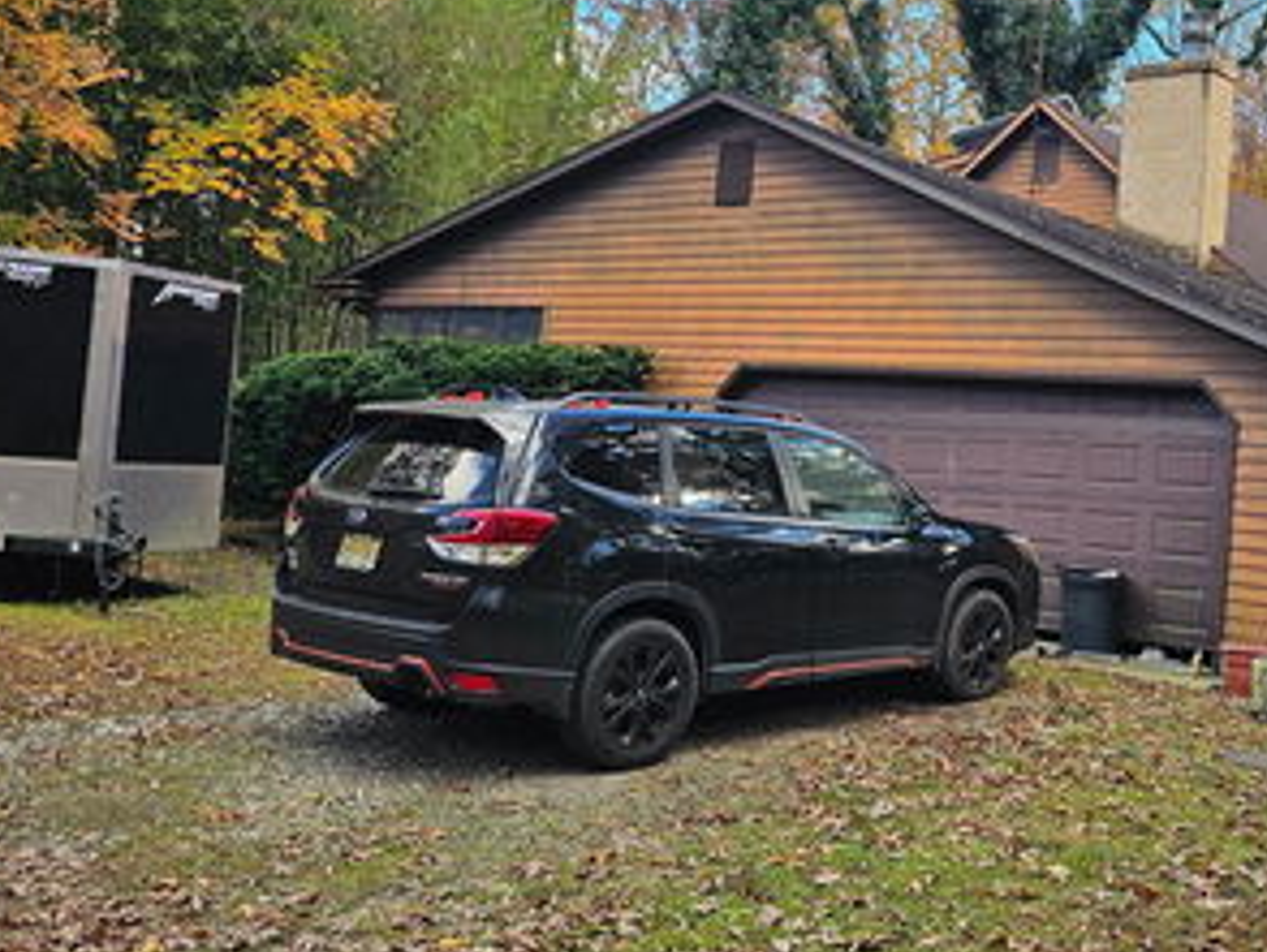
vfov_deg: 35.9
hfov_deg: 44.1
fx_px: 1465
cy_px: 379
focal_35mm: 40
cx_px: 1043
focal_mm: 6.3
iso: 20
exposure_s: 1/180
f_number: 1.7
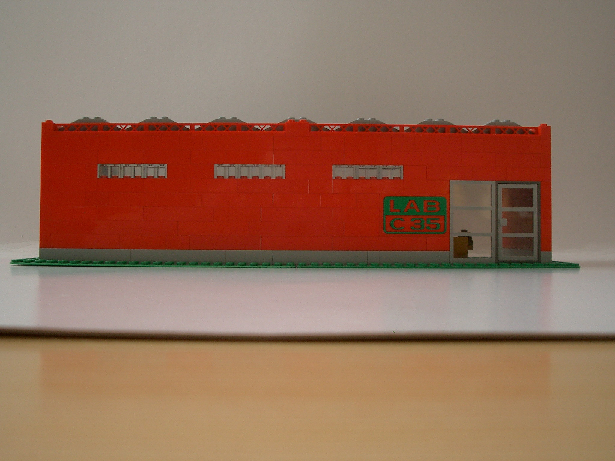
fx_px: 728
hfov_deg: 45.8
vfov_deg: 35.1
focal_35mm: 41
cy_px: 230
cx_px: 308
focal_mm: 6.8
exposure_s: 1/60
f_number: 2.8
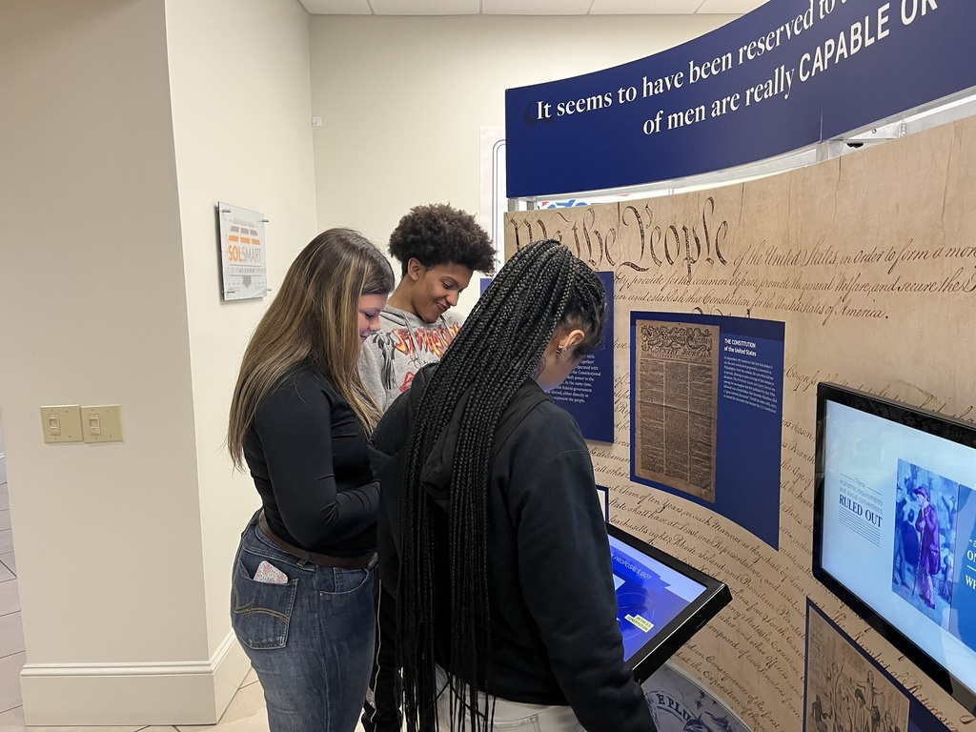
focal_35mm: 26
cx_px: 488
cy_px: 366
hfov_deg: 67.3
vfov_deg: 53.1
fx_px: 733
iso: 125
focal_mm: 5.1
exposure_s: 1/60
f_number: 1.6
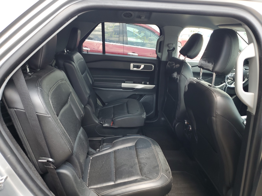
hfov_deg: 67.3
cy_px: 98
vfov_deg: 53.1
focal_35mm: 26
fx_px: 197
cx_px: 131
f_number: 1.5
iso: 59
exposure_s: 1/120
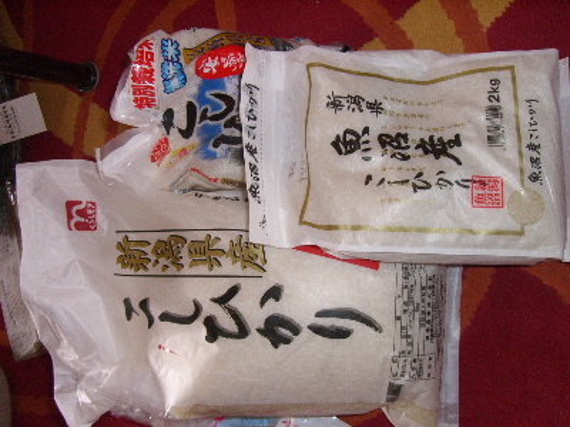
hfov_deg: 49.0
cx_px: 285
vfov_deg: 37.7
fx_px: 626
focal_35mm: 38
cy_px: 214
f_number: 2.7
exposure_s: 1/60
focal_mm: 6.2
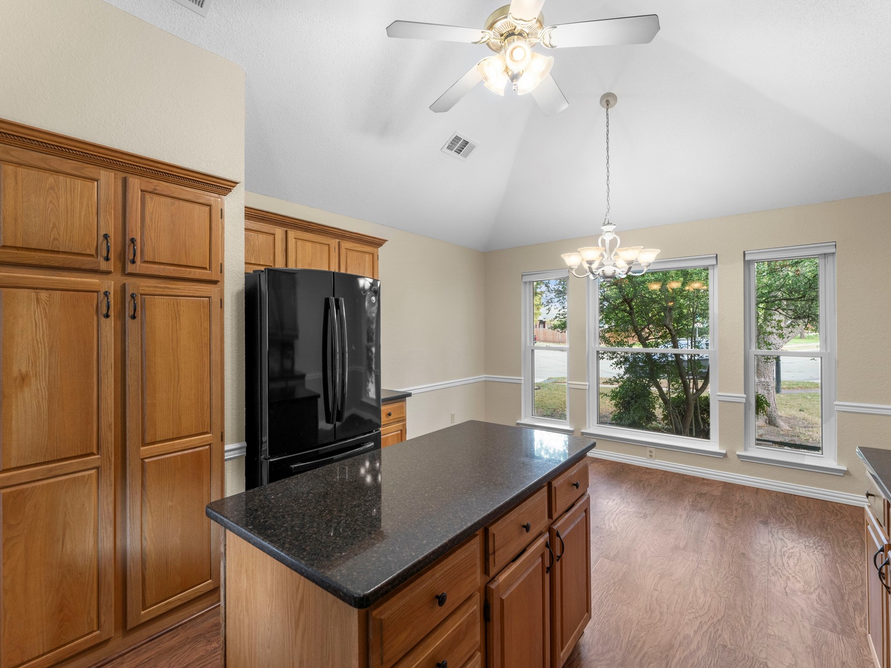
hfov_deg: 94.5
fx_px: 412
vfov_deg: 78.1
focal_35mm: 16
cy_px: 320
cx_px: 434
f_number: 9
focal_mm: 14
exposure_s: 1/3
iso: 640
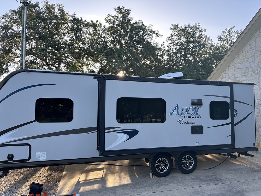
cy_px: 98
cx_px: 130
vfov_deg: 56.8
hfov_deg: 71.6
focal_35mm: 24
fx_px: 181
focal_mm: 6.86
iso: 80
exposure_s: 1/464
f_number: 1.78
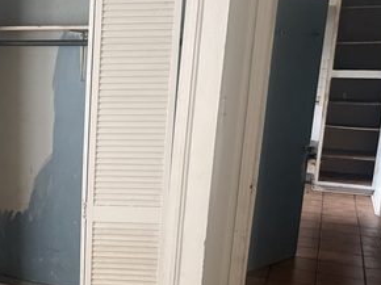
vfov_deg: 27.4
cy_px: 175
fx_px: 583
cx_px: -25
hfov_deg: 32.4
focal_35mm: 53
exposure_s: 1/60
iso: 400
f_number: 1.78
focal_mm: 6.76
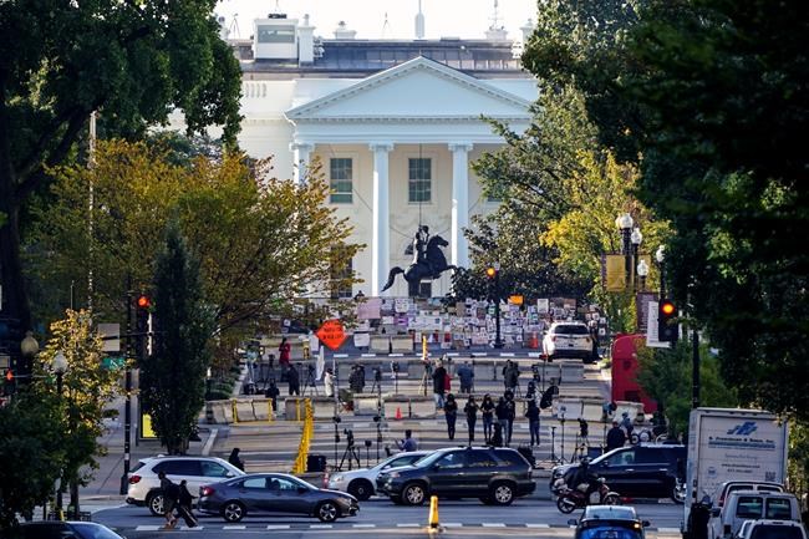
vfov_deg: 1.9
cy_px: 270
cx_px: 404
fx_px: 16197
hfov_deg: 2.9
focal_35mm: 721
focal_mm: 481
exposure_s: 1/320
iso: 250
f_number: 6.3
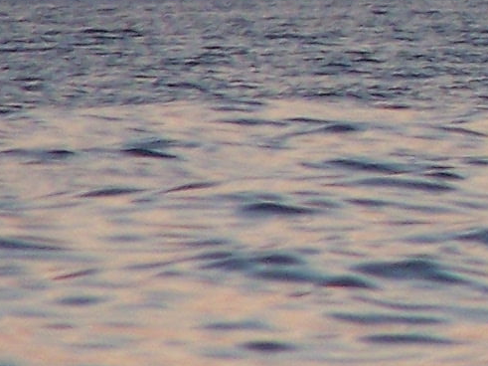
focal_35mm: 1993
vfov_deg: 0.7
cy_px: -152
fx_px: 28090
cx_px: 1019
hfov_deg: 1.0
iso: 140
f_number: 3.7
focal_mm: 63
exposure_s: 1/250
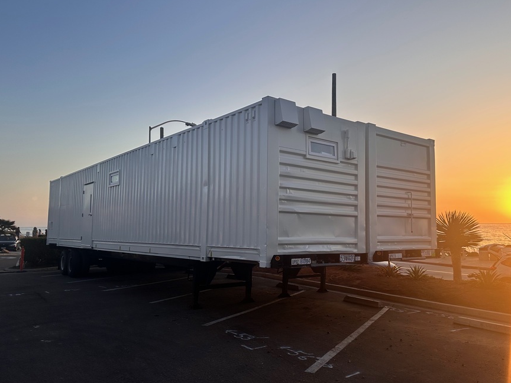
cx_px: 286
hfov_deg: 63.2
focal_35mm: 28
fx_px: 413
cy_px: 203
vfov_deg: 49.7
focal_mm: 6.86
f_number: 1.78
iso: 80
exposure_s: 1/1072
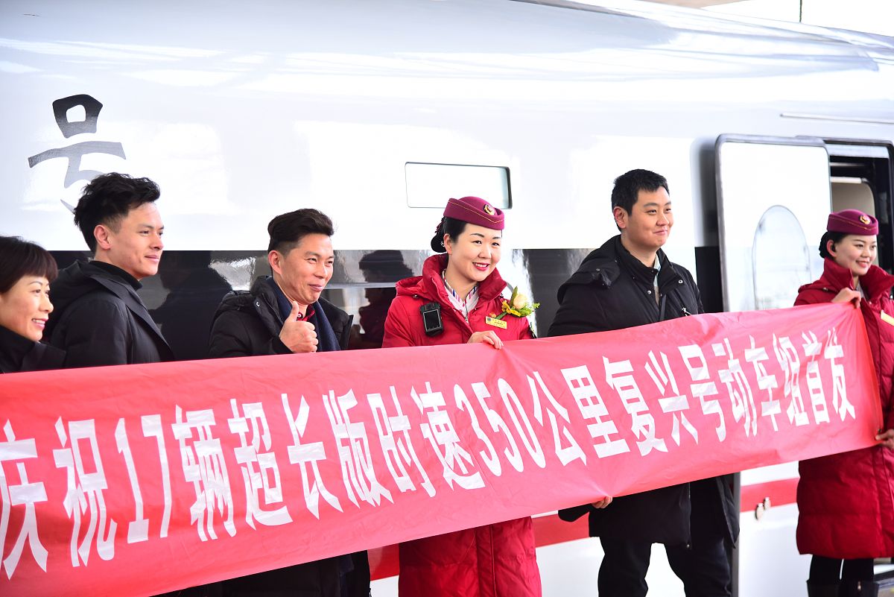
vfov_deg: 15.9
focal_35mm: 86
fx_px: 2136
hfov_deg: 23.6
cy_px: 298
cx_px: 447
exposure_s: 1/320
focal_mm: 86
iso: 500
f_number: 4
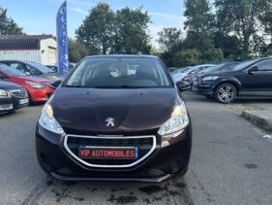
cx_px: 126
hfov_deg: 56.7
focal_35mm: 32
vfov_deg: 43.8
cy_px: 128
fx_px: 252
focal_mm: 6.86
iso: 80
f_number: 1.78
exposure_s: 1/791
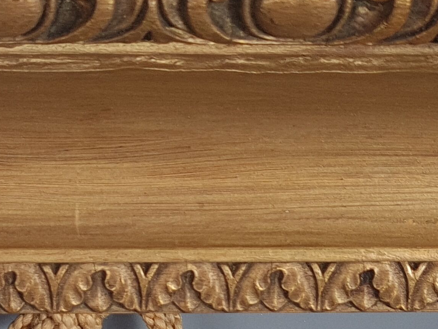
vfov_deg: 15.8
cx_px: 56
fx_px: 1151
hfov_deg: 21.1
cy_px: 353
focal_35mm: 91
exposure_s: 1/50
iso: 50
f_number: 1.8
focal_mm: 5.4
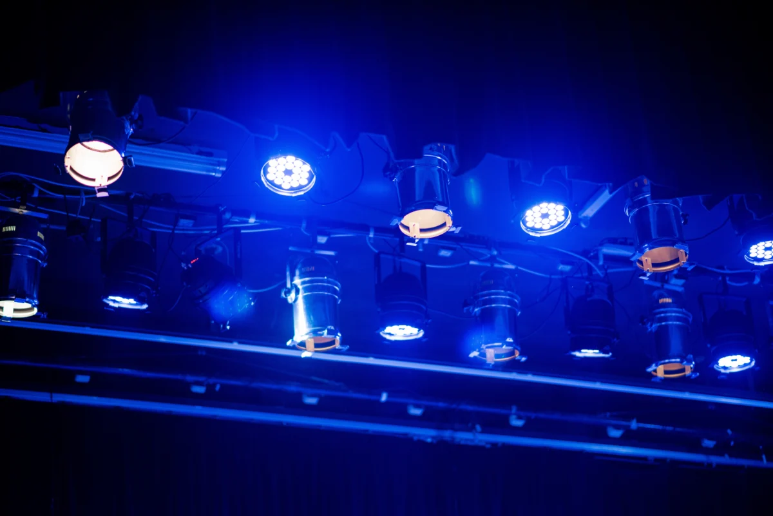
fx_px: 1826
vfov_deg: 16.1
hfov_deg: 23.9
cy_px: 258
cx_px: 386
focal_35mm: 85
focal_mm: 85
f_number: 1.8
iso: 640
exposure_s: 1/160
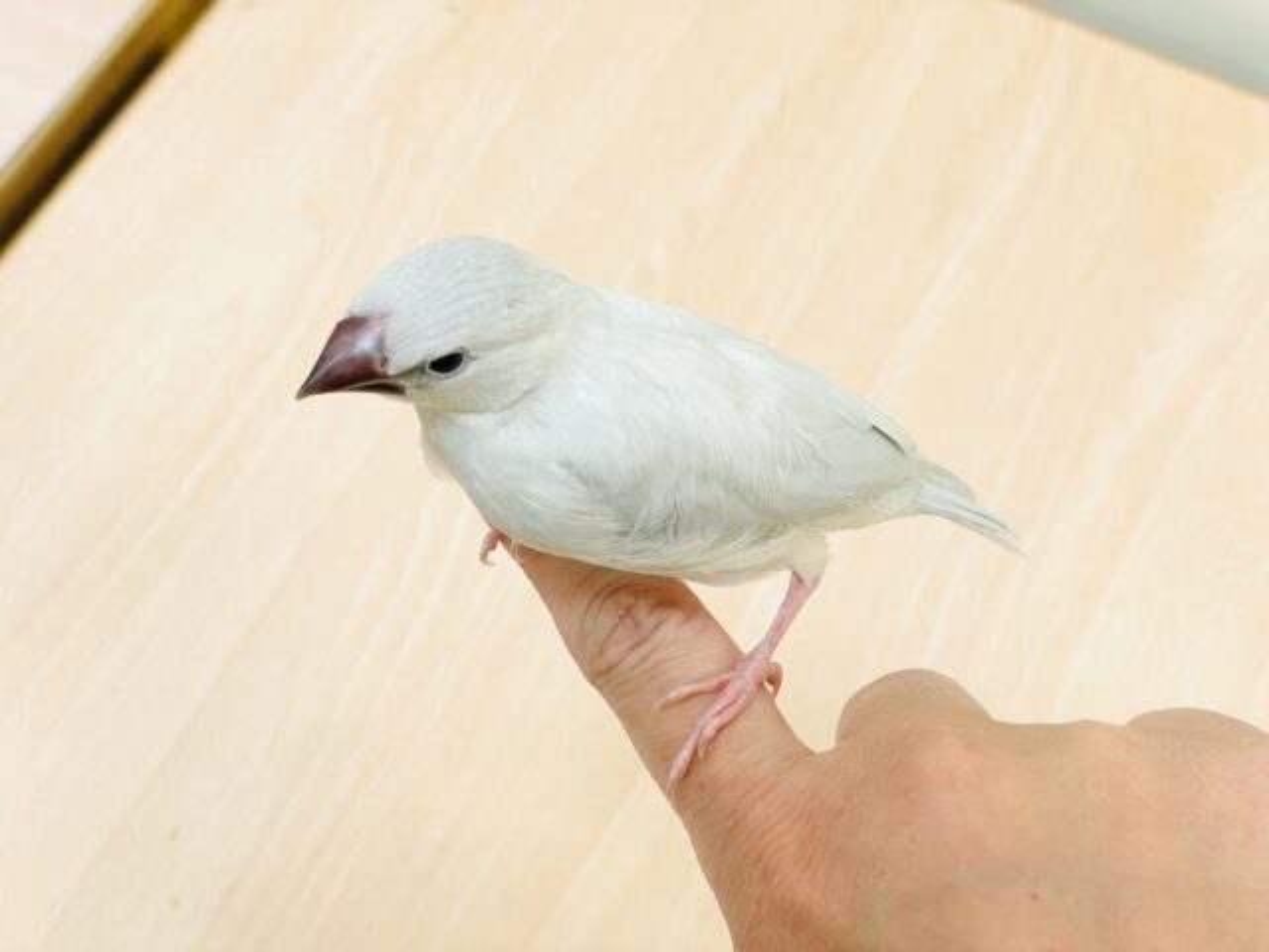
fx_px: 1906
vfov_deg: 28.0
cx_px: 634
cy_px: 476
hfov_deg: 36.8
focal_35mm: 52
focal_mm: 6
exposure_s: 1/99
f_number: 2
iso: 80
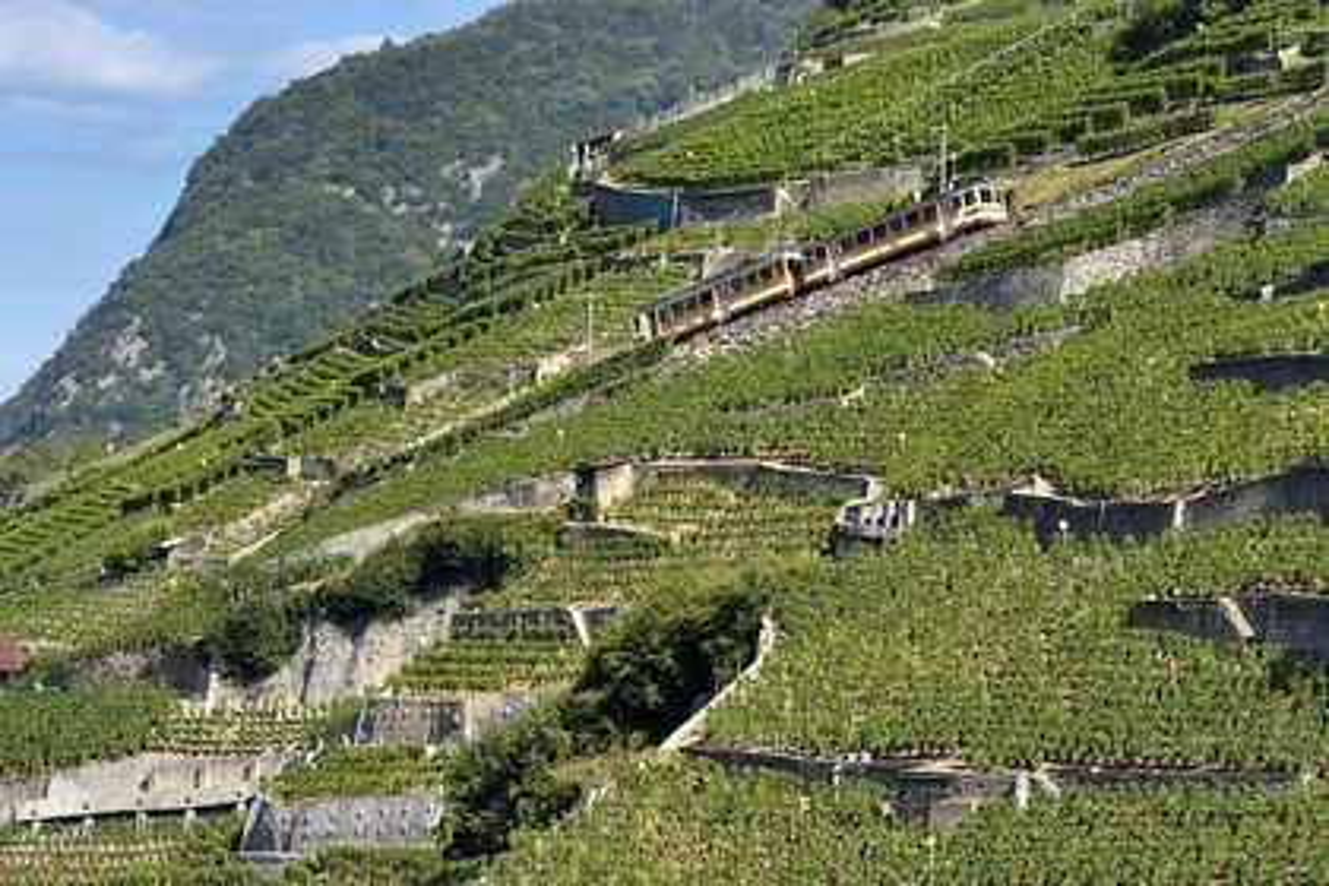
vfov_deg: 6.9
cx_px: 664
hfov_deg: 10.3
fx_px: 7383
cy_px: 443
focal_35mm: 200
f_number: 11
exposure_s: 1/250
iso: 200
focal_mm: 200
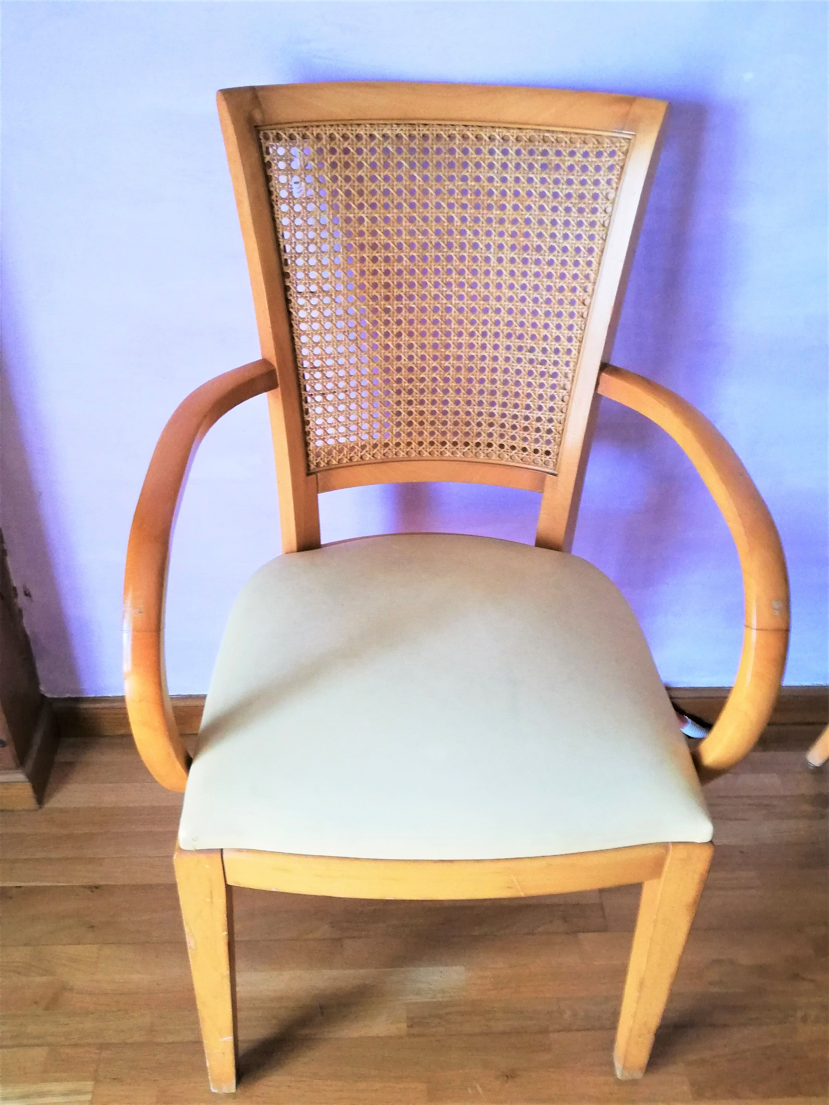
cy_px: 552
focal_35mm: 31
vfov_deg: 58.4
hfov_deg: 45.4
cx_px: 414
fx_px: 990
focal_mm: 3.81
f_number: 2.2
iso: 500
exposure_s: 1/20
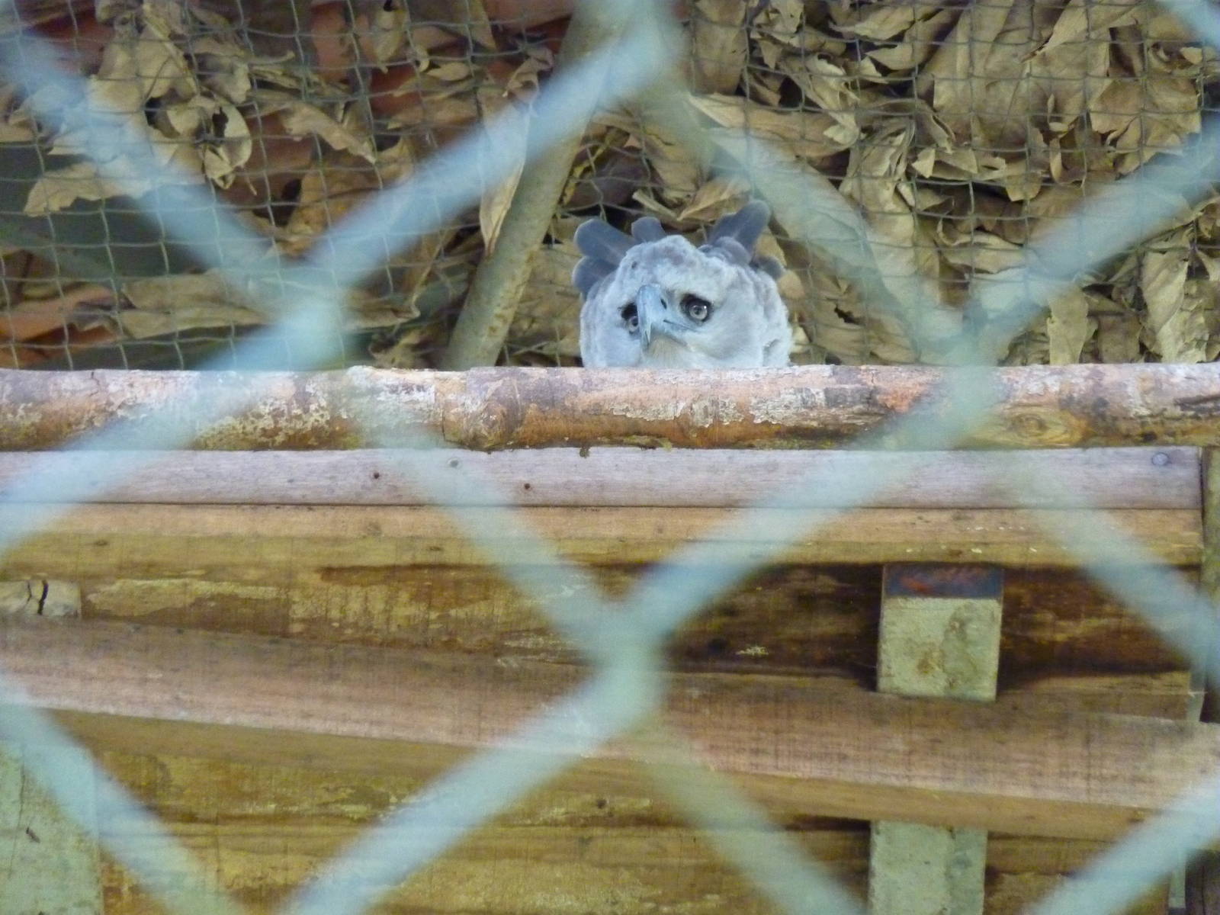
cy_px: 458
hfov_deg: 6.6
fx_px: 10573
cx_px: 610
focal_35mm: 300
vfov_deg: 5.0
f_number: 4.9
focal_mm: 49.2
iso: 800
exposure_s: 1/200
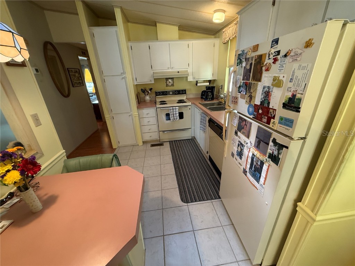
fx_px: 144
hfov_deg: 102.1
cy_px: 133
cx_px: 178
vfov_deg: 85.7
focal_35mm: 14
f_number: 2.2
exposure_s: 1/60
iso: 320
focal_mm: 2.22
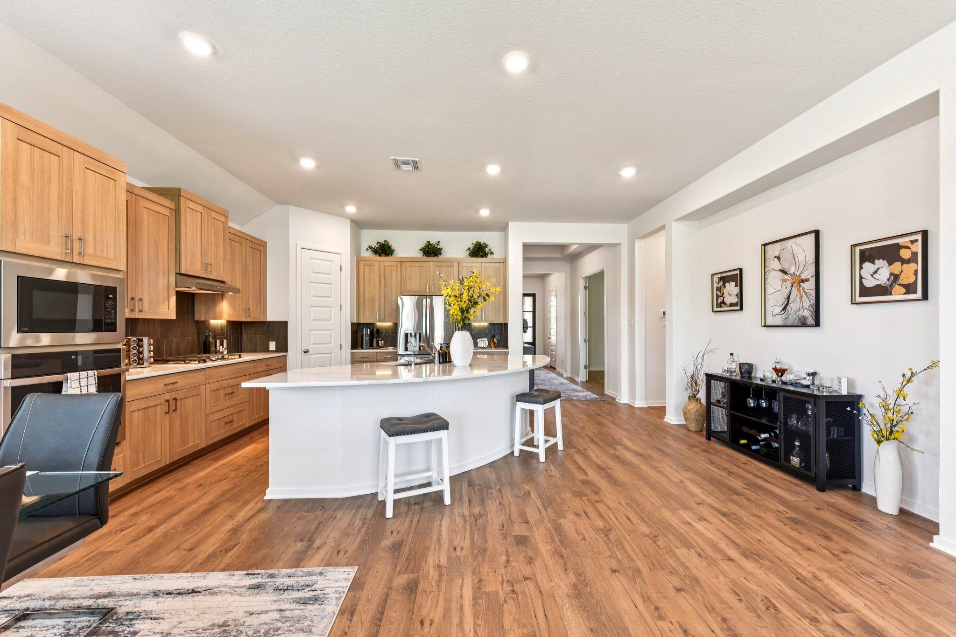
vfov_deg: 81.2
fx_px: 372
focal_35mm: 14
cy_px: 318
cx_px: 478
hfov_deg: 104.3
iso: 280
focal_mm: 14
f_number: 8
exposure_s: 1/15
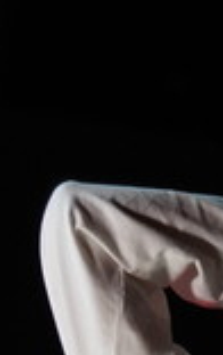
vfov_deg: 1.7
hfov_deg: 1.1
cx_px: 258
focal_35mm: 1252
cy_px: 719
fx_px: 12130
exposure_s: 1/320
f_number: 7.1
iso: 4000
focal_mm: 200
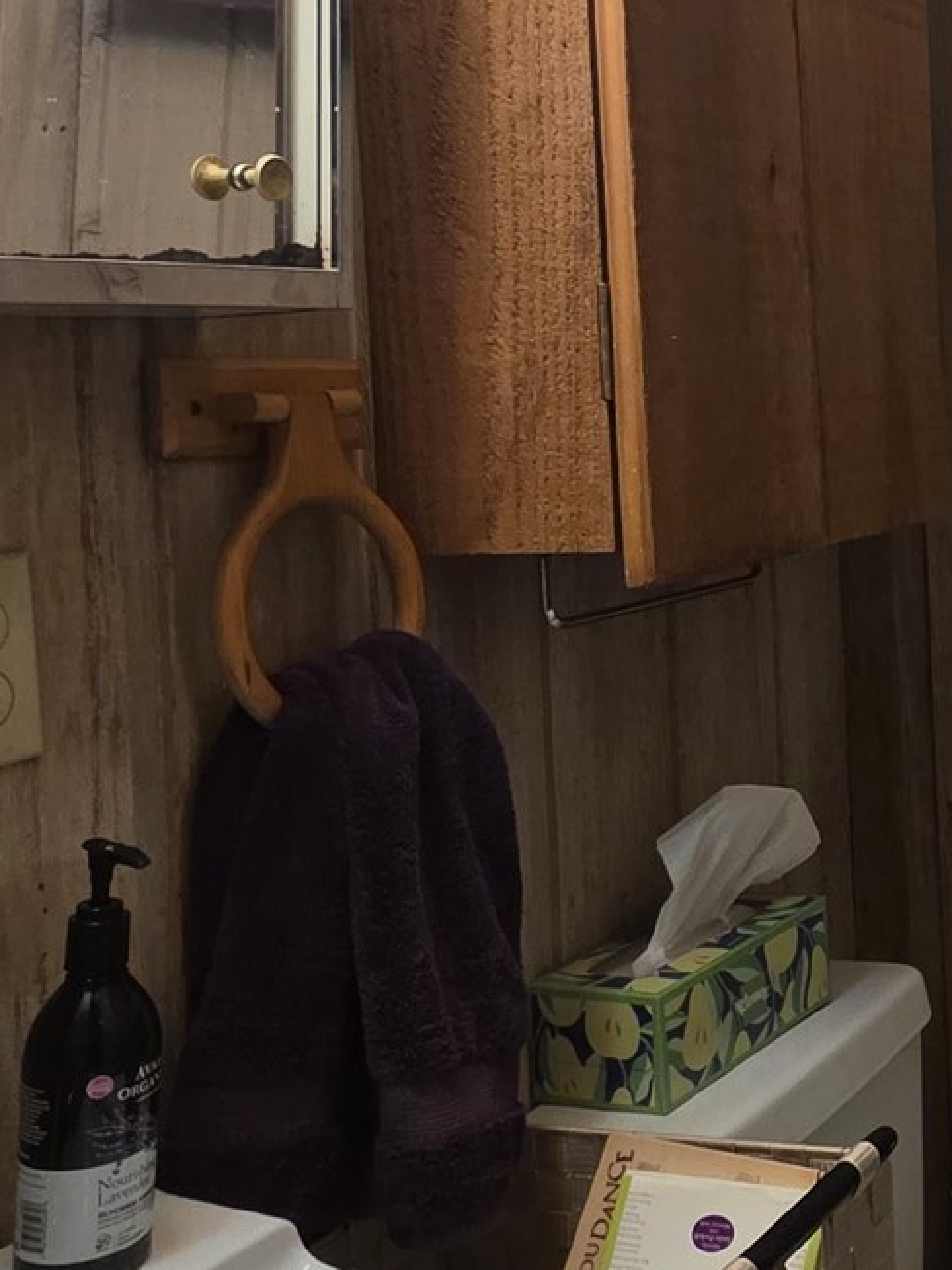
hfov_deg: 26.3
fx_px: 1687
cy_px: 386
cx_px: 1274
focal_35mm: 46
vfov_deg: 40.5
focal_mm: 2.2
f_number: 1.9
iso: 160
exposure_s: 1/60
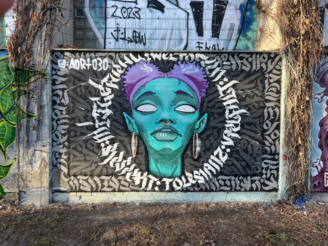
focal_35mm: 26
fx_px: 246
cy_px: 123
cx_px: 164
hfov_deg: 67.3
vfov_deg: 53.1
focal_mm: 5.7
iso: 40
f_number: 1.5
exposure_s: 1/121
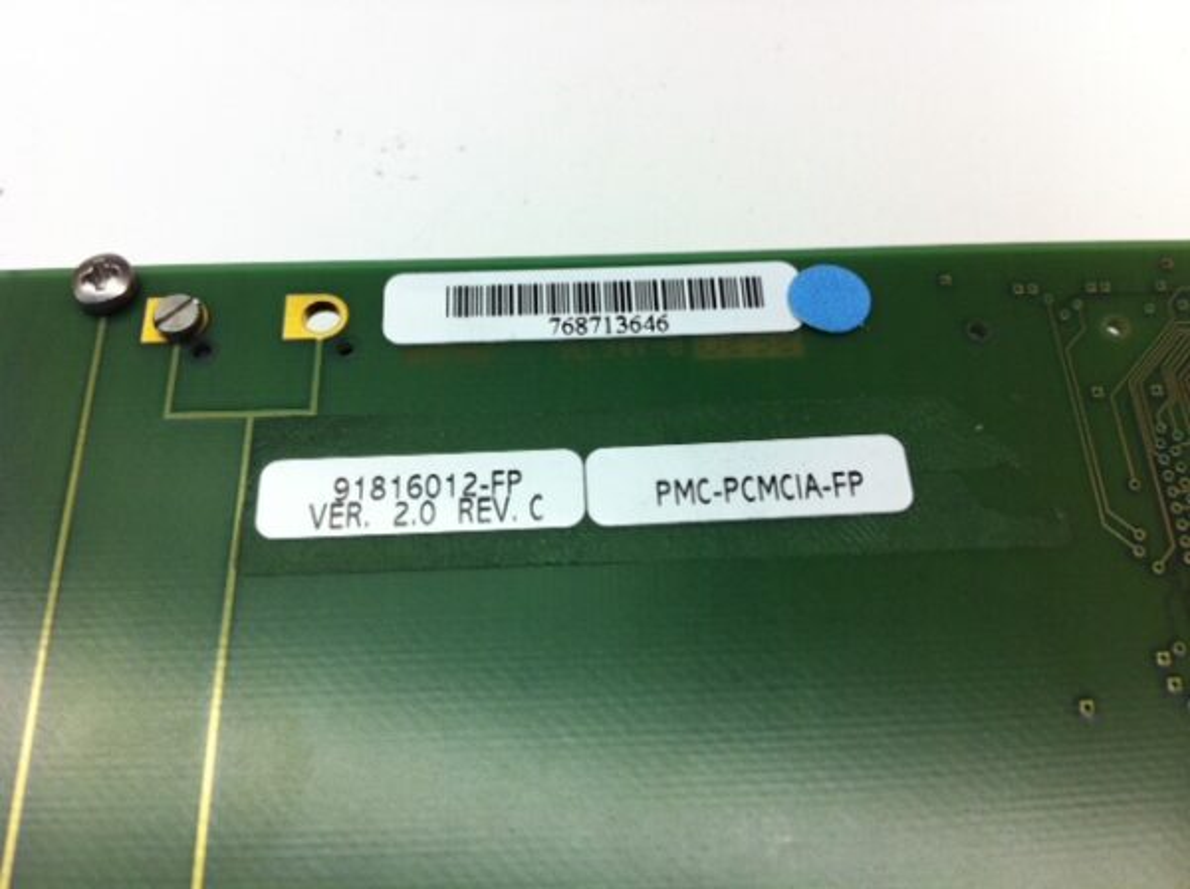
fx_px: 1201
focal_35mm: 35
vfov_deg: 40.6
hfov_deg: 52.7
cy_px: 444
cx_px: 595
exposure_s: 1/30
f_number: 2.8
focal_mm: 3.85
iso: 80
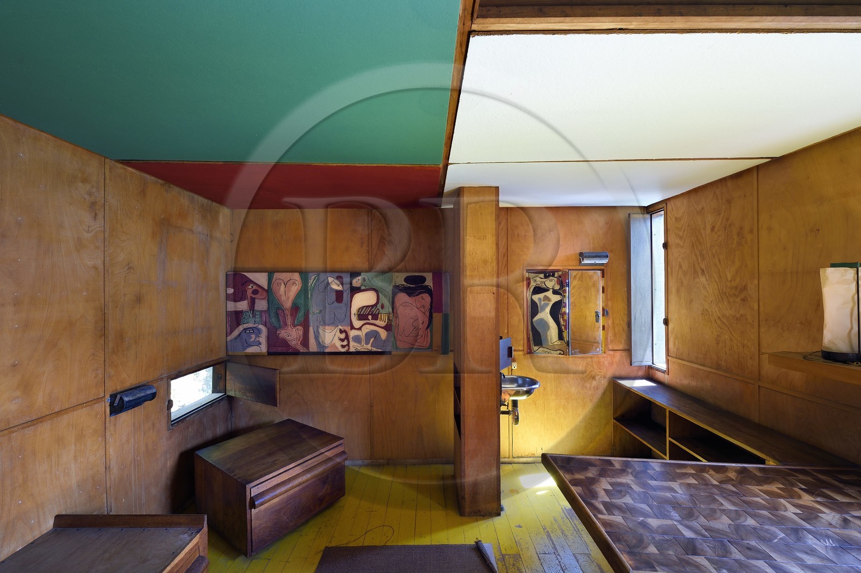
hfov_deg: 104.3
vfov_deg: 81.1
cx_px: 430
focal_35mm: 14
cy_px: 286
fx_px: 335
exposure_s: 1/4
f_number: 9
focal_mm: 14
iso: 200
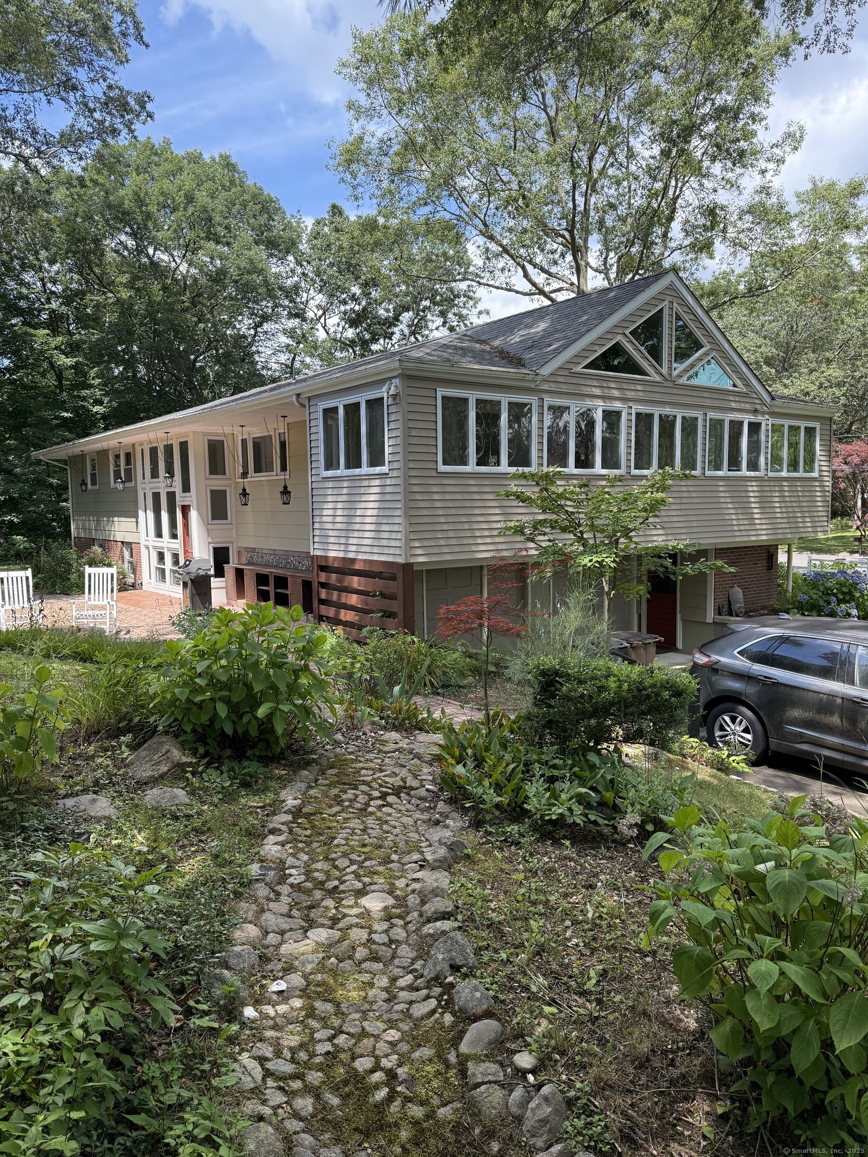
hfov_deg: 56.8
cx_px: 434
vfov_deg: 71.6
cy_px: 578
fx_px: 802
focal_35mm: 24
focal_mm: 6.76
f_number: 1.78
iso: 100
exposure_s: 1/943
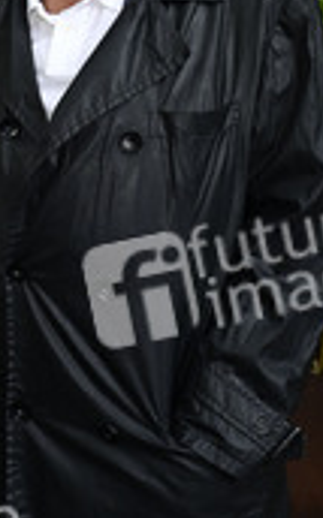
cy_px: 126
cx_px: -36
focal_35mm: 95
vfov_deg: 21.7
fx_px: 1343
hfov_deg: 13.4
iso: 1000
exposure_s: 1/200
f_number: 5
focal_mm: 40
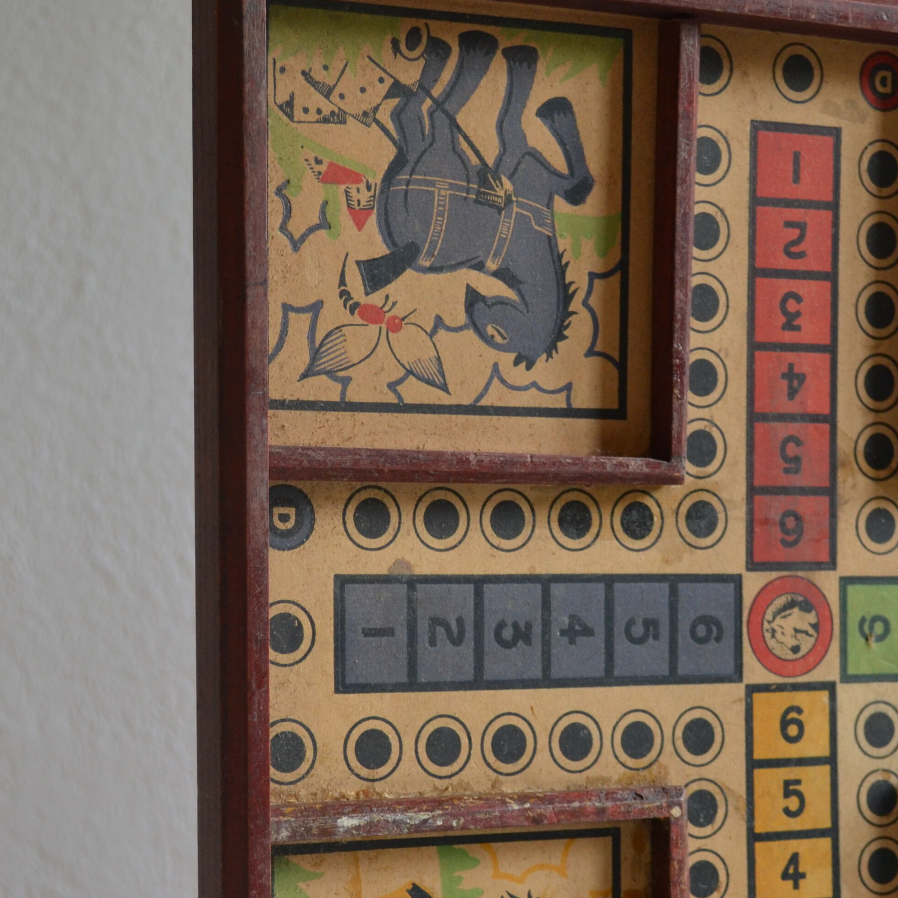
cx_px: 660
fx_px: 2818
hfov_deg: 18.0
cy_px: 628
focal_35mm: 96
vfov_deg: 18.0
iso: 400
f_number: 4.8
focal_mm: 32
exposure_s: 1/25
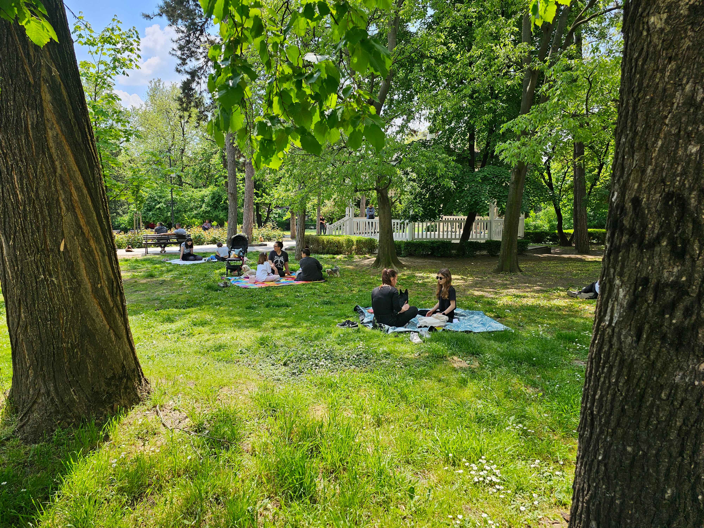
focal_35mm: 23
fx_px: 468
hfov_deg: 73.9
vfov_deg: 58.9
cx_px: 352
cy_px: 264
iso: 10
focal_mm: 6.3
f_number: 1.7
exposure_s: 1/297
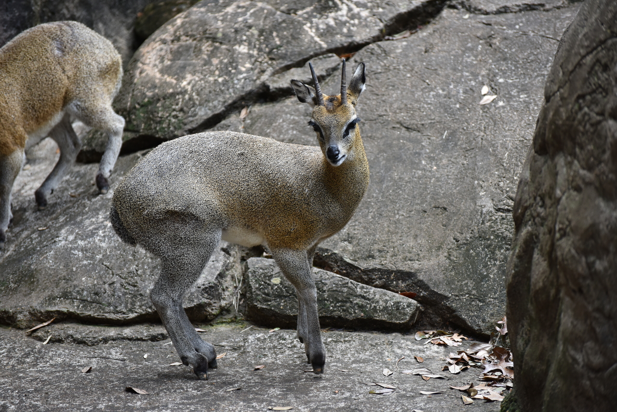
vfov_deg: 8.9
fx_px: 2657
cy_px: 206
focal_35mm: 155
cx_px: 308
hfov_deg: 13.2
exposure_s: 1/320
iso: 720
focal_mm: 155
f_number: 4.8
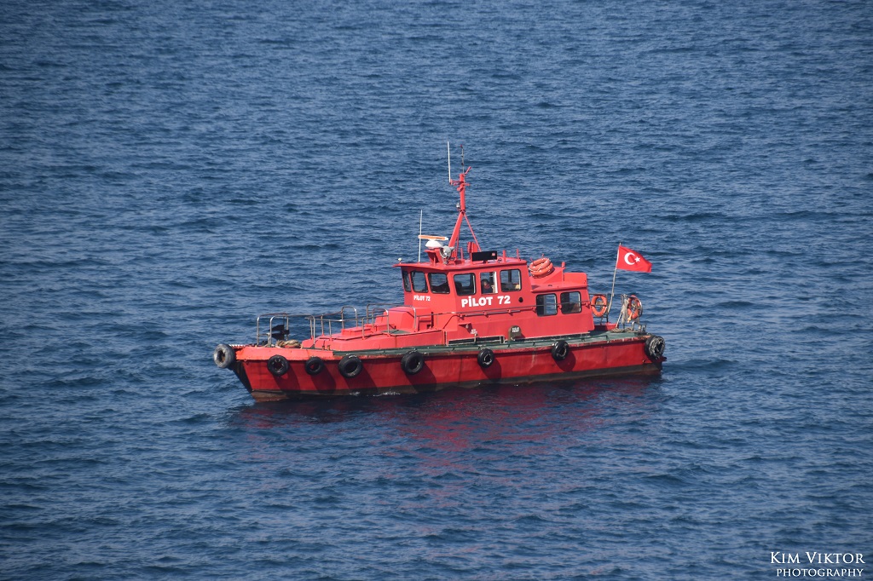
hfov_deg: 6.9
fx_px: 7272
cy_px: 290
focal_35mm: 300
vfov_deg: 4.6
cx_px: 436
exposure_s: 1/800
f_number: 7.1
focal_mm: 200
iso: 200
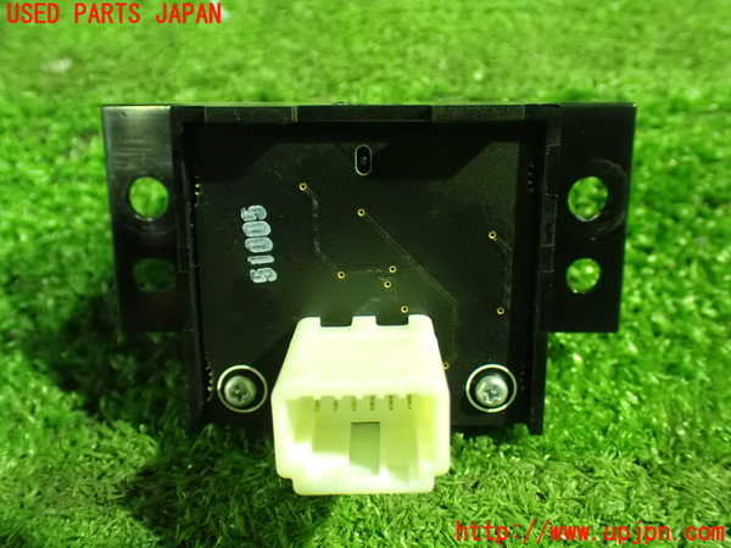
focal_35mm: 36
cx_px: 366
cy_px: 274
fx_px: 760
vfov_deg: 39.7
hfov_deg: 51.4
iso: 1600
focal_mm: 6.37
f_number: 2.5
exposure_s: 1/25
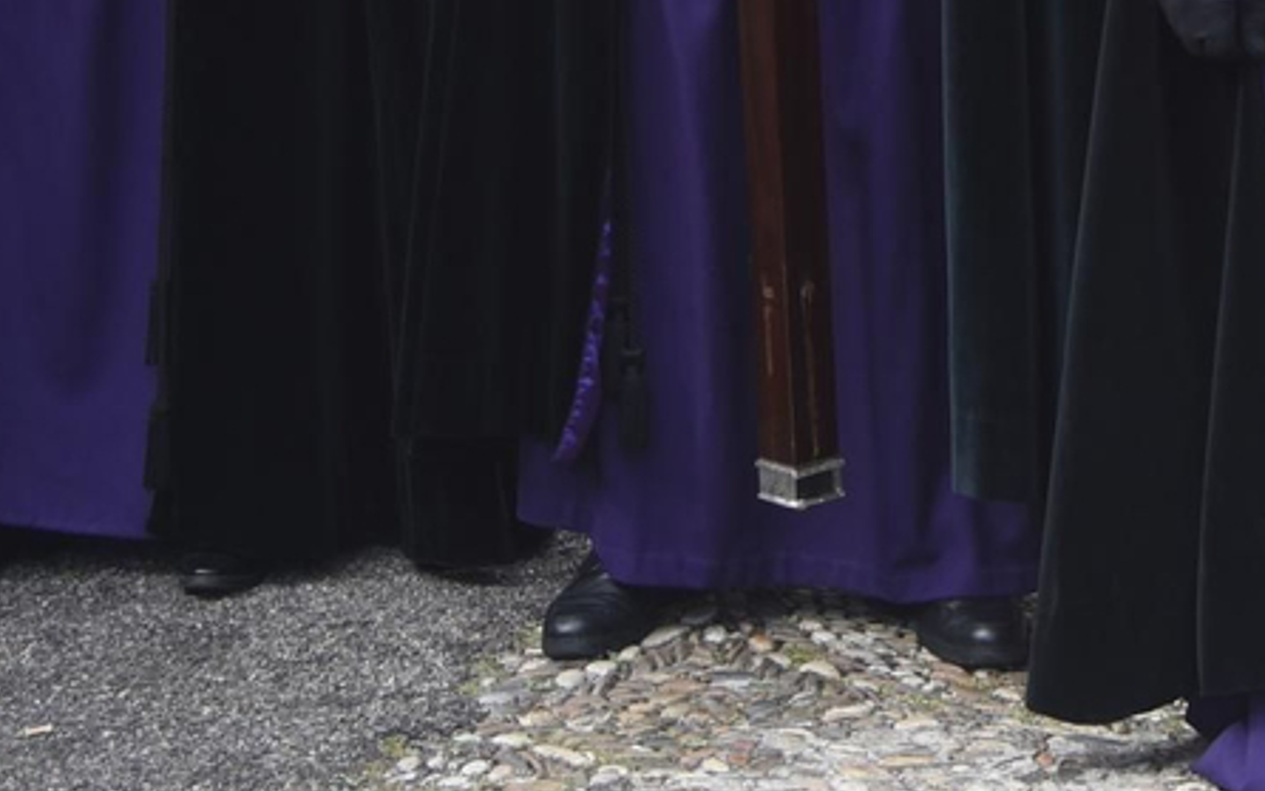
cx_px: 1015
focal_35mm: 106
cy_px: -550
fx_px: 3655
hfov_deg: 19.4
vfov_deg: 11.6
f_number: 5.6
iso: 200
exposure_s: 1/400
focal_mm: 29
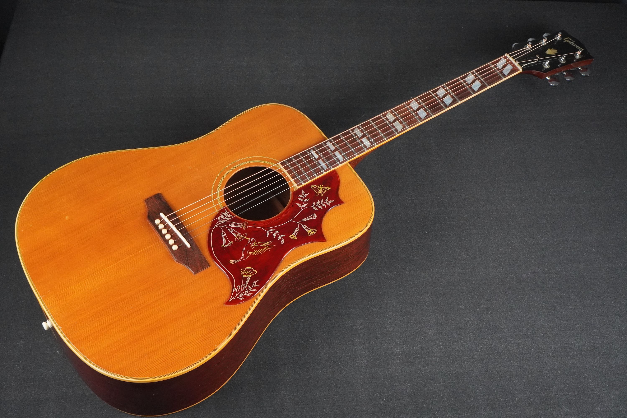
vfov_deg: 25.8
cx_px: 314
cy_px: 209
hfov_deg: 37.9
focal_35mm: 52
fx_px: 914
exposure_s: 1/60
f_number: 11
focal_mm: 35
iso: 3200
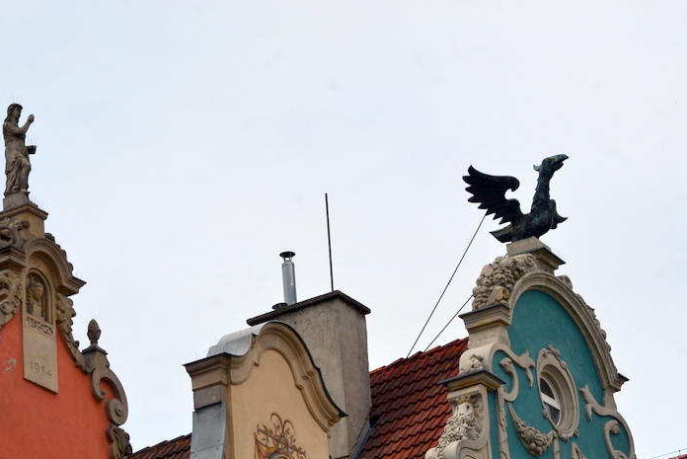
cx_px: 328
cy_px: 250
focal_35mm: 200
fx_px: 3819
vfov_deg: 6.9
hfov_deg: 10.3
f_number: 11
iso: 200
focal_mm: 116
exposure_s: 1/500
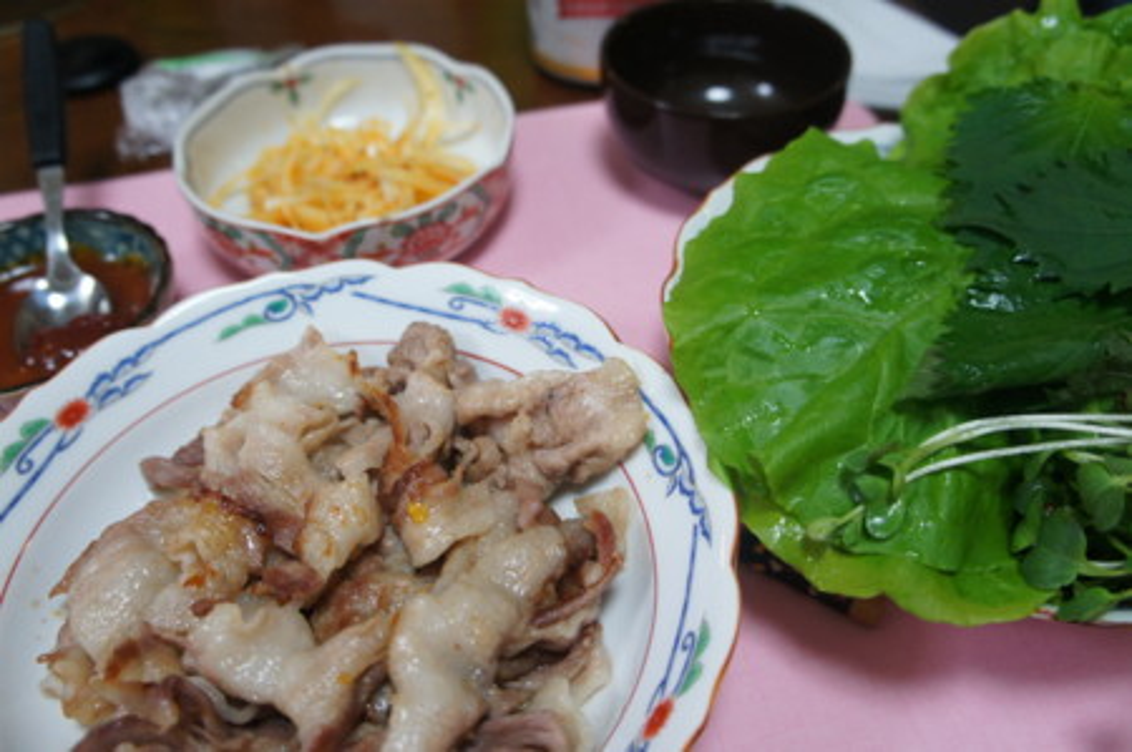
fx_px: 942
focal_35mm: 30
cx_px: 566
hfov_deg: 62.0
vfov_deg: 43.5
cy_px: 376
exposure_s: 1/160
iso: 1250
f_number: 4
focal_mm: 20
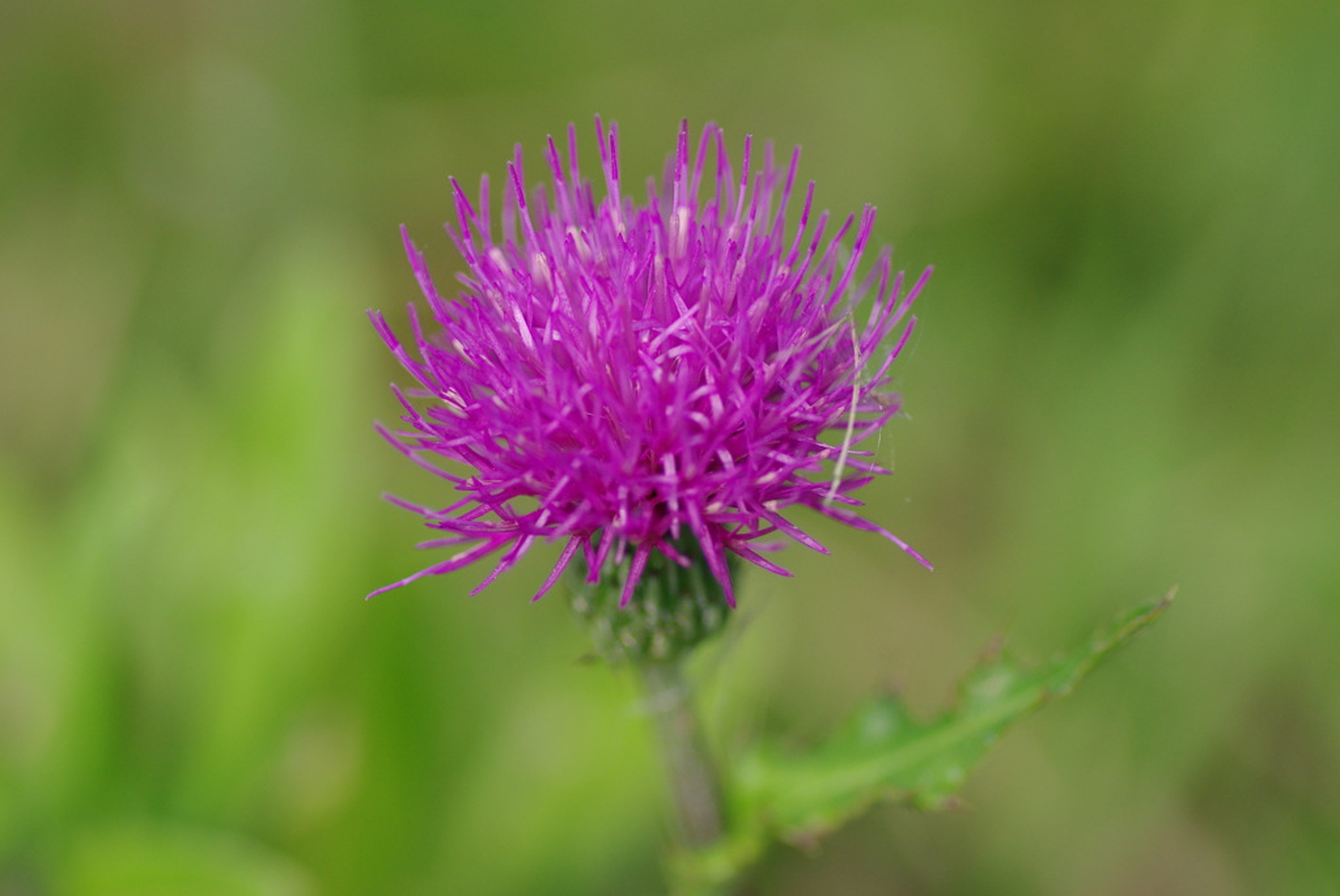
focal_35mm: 150
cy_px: 448
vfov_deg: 9.2
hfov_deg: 13.7
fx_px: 5589
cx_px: 670
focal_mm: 100
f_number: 3.5
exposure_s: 1/2000
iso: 200
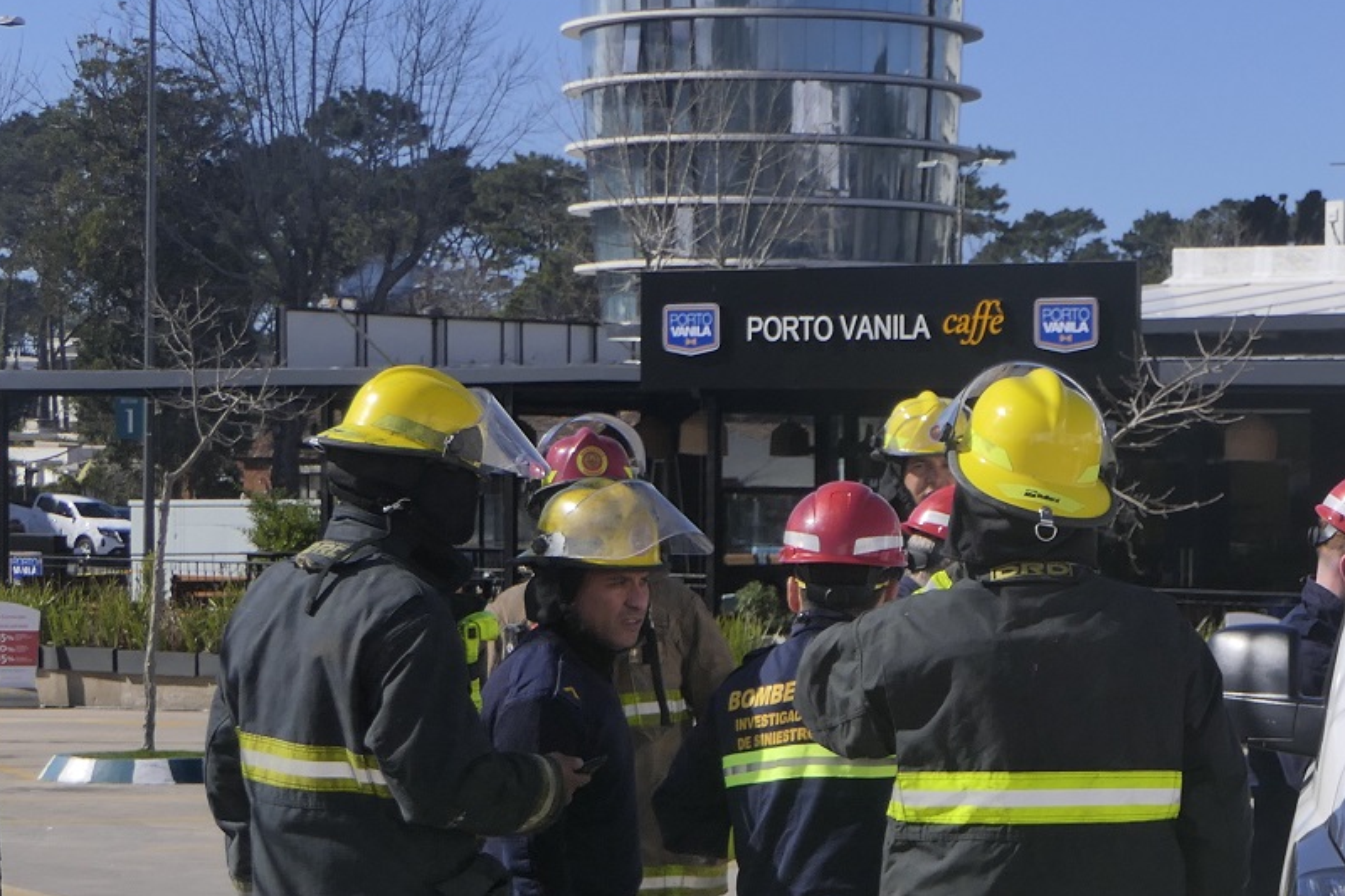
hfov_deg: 18.6
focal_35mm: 108
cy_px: 768
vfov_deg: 12.6
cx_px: 1234
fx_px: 4034
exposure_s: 1/2000
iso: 125
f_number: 4
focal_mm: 17.8
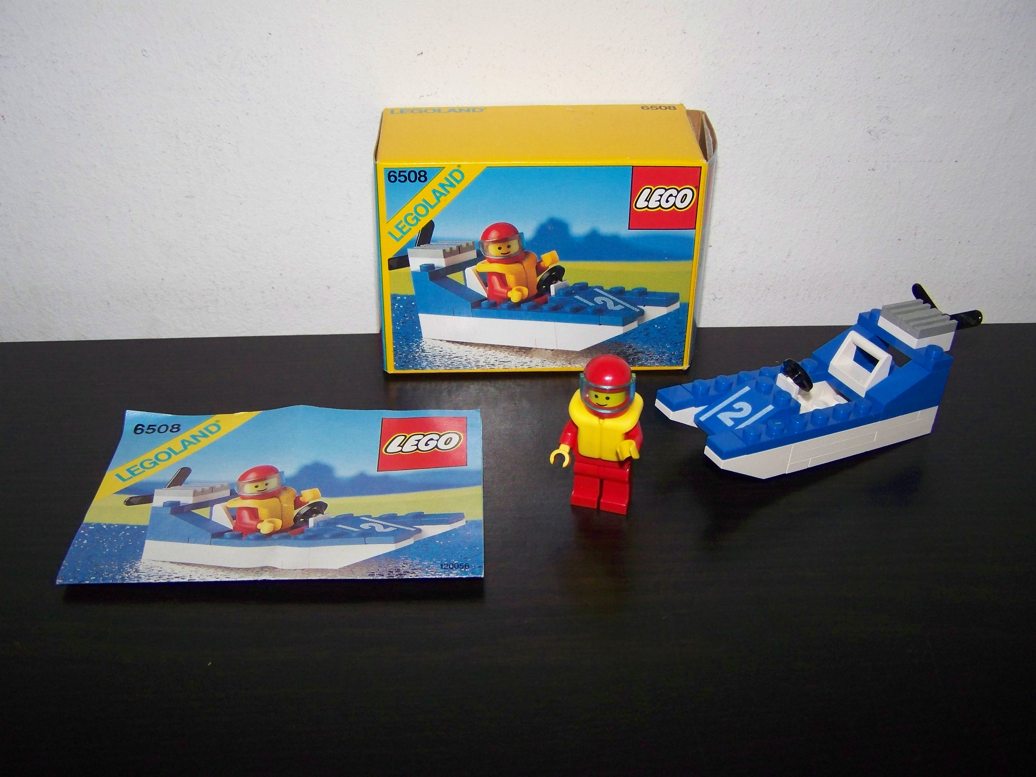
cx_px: 518
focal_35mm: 38
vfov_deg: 37.7
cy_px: 388
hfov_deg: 49.0
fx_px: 1137
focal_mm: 6.3
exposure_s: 1/30
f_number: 2.8
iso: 200
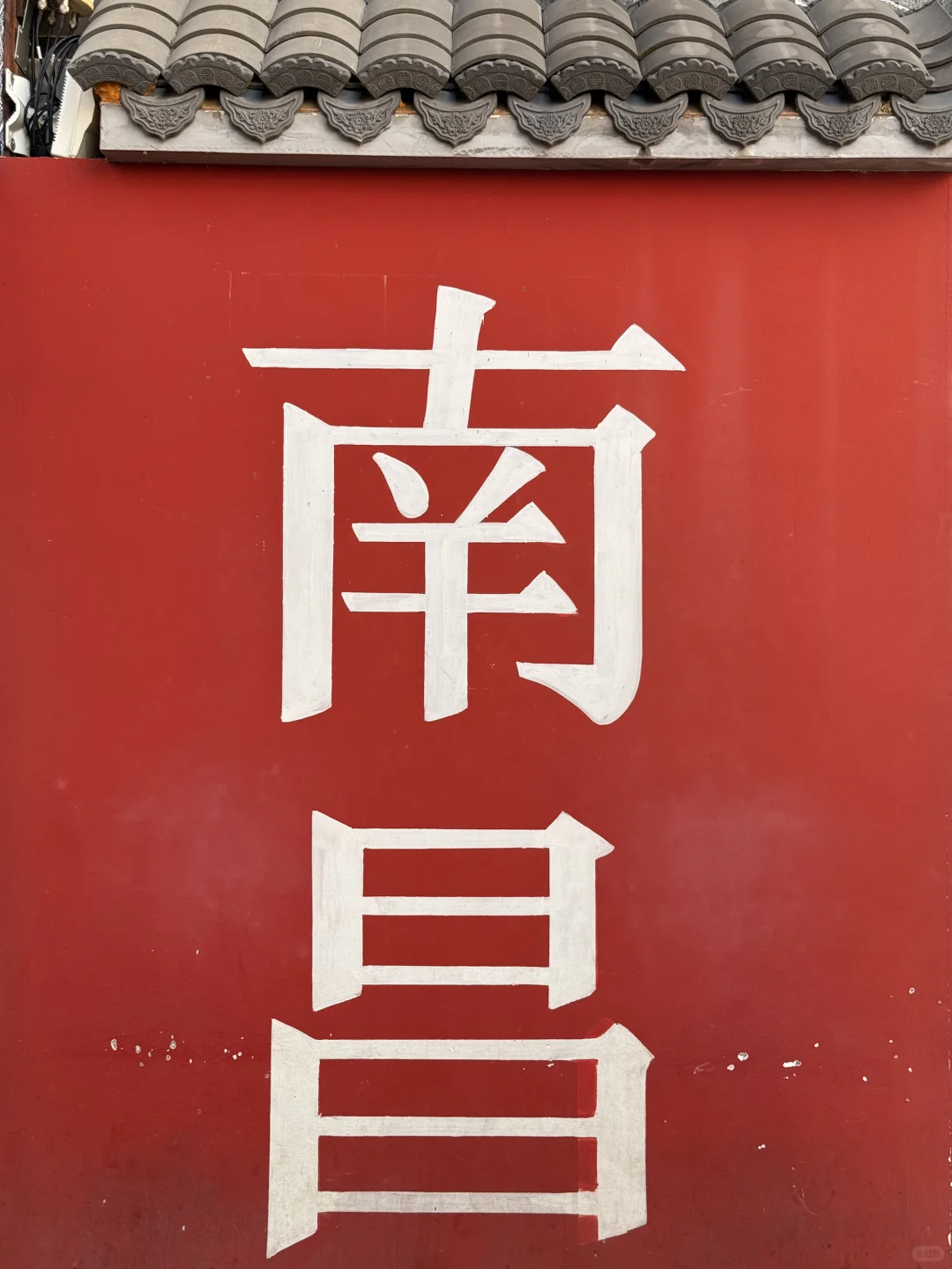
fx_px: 1760
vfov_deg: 39.7
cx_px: 476
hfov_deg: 30.3
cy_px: 634
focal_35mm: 48
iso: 64
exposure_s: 1/230
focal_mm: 6.76
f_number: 1.78
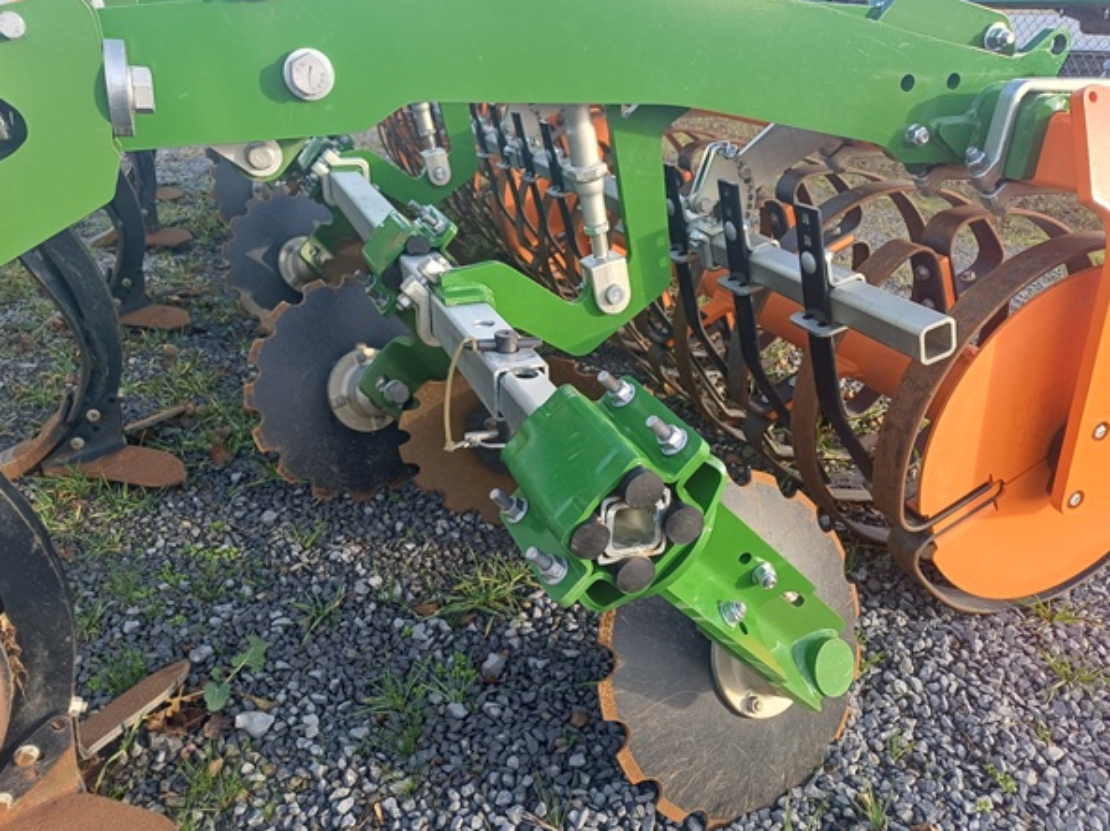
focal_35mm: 27
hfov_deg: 65.4
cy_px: 406
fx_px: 865
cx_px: 562
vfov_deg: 51.3
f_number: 1.8
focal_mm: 4.65
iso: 50
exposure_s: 1/187
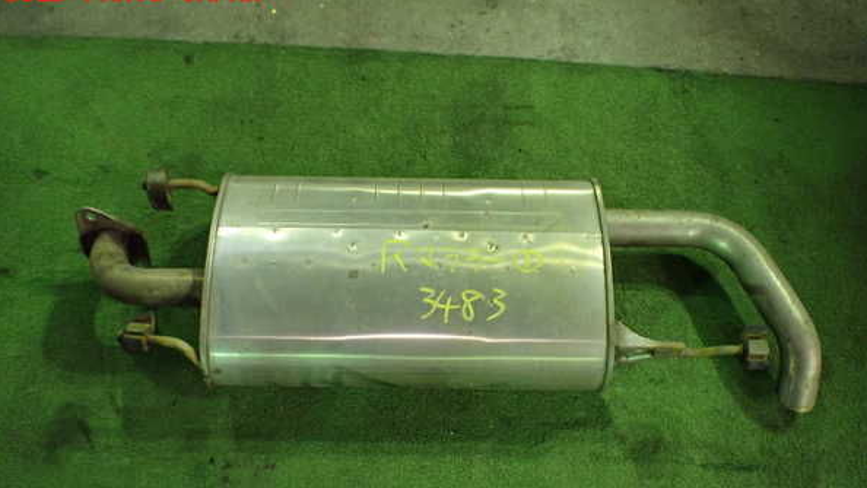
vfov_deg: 35.4
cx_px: 434
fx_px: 759
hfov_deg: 59.5
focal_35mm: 33
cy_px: 302
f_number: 2.3
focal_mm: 5.4
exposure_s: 1/50
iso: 800
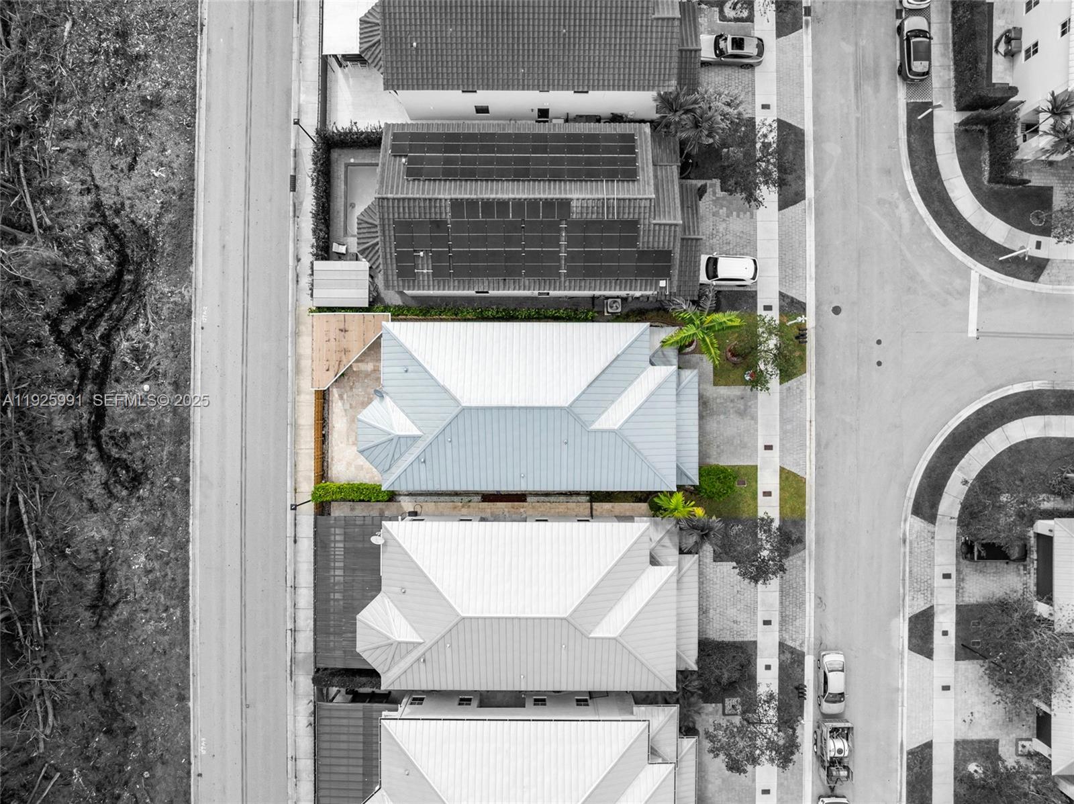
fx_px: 744
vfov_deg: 56.7
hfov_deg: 71.6
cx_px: 537
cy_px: 402
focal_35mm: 24
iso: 150
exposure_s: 1/200
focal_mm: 12.29
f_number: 2.8
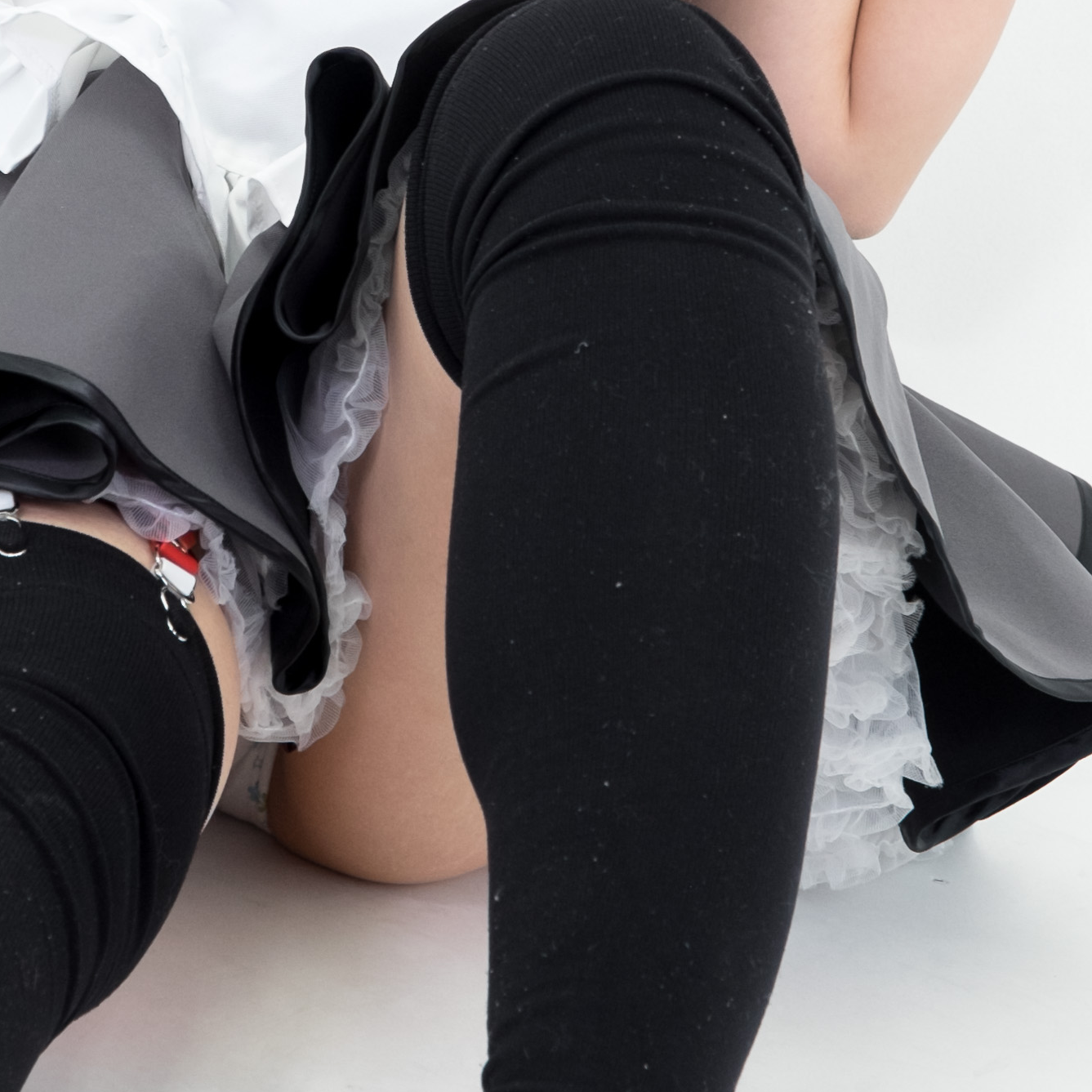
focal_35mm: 112
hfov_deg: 15.5
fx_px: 3997
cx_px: 308
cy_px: 194
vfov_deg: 15.4
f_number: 5.6
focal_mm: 24.2
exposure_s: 1/60
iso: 400
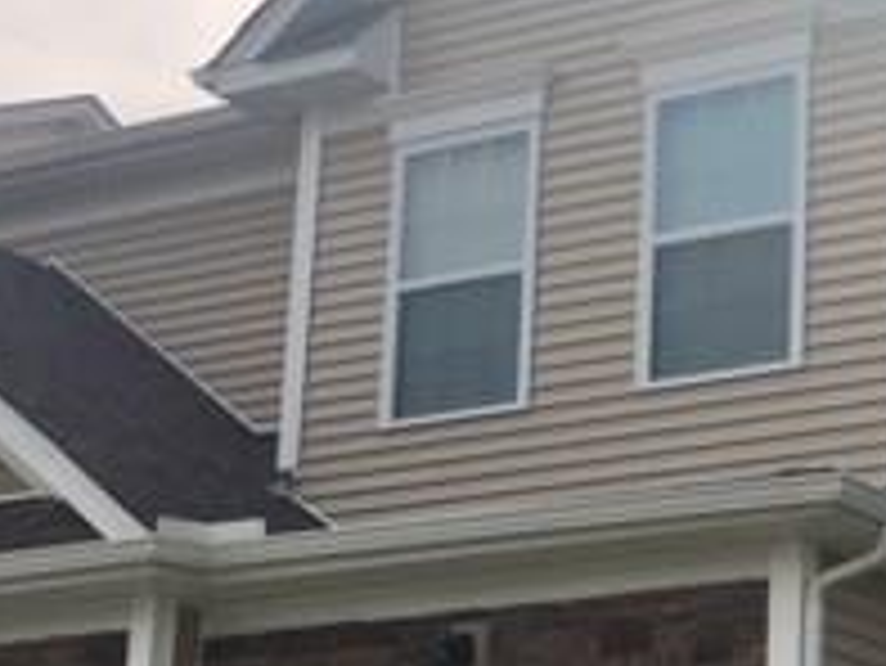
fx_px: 2407
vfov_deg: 15.6
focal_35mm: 94
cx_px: 985
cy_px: 562
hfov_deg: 19.9
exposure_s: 1/2262
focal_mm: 4.15
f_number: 2.2
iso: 25
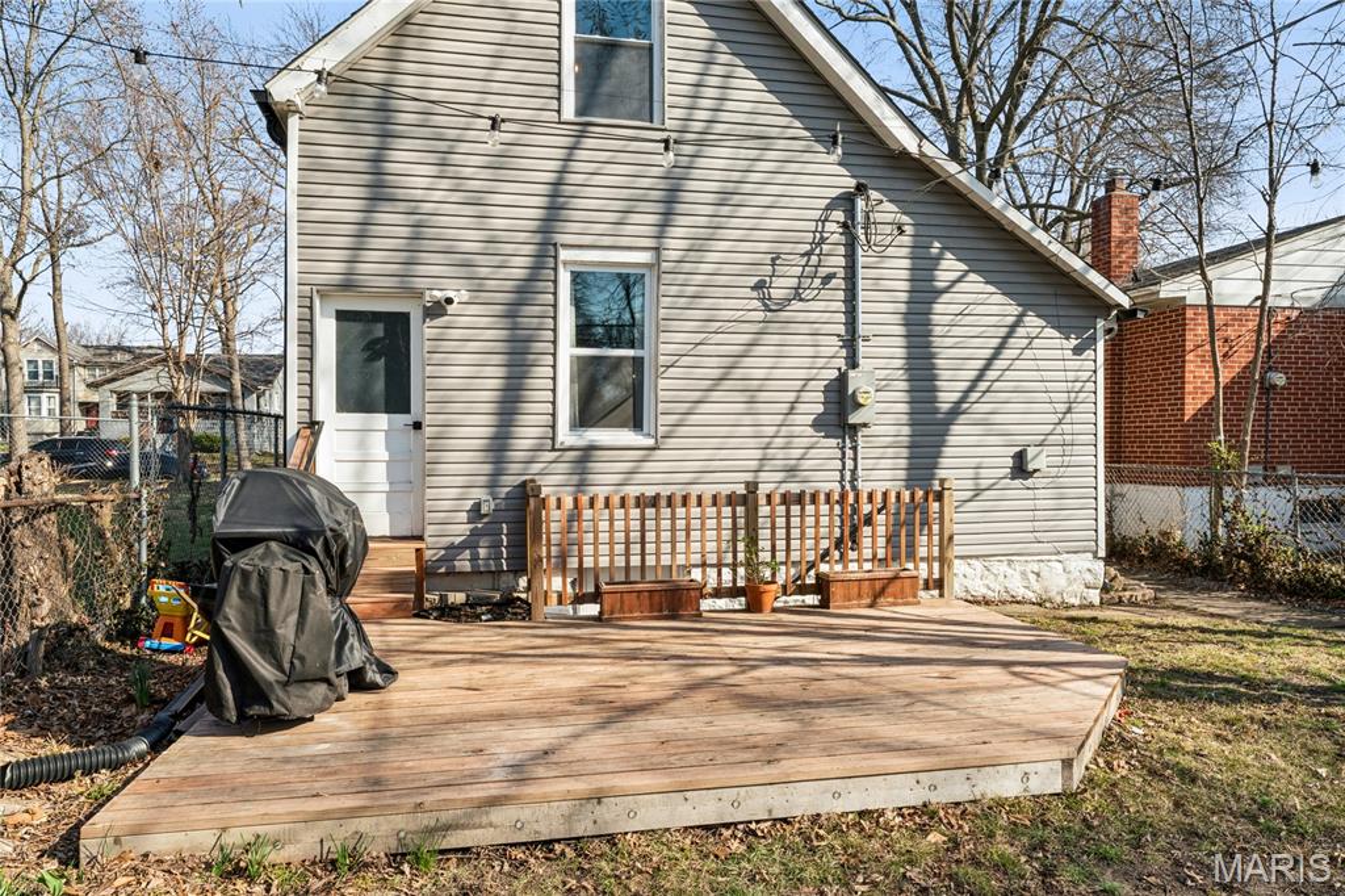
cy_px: 448
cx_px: 672
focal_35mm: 24
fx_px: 896
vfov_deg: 53.1
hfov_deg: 73.8
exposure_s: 1/20
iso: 100
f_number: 22
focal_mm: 24
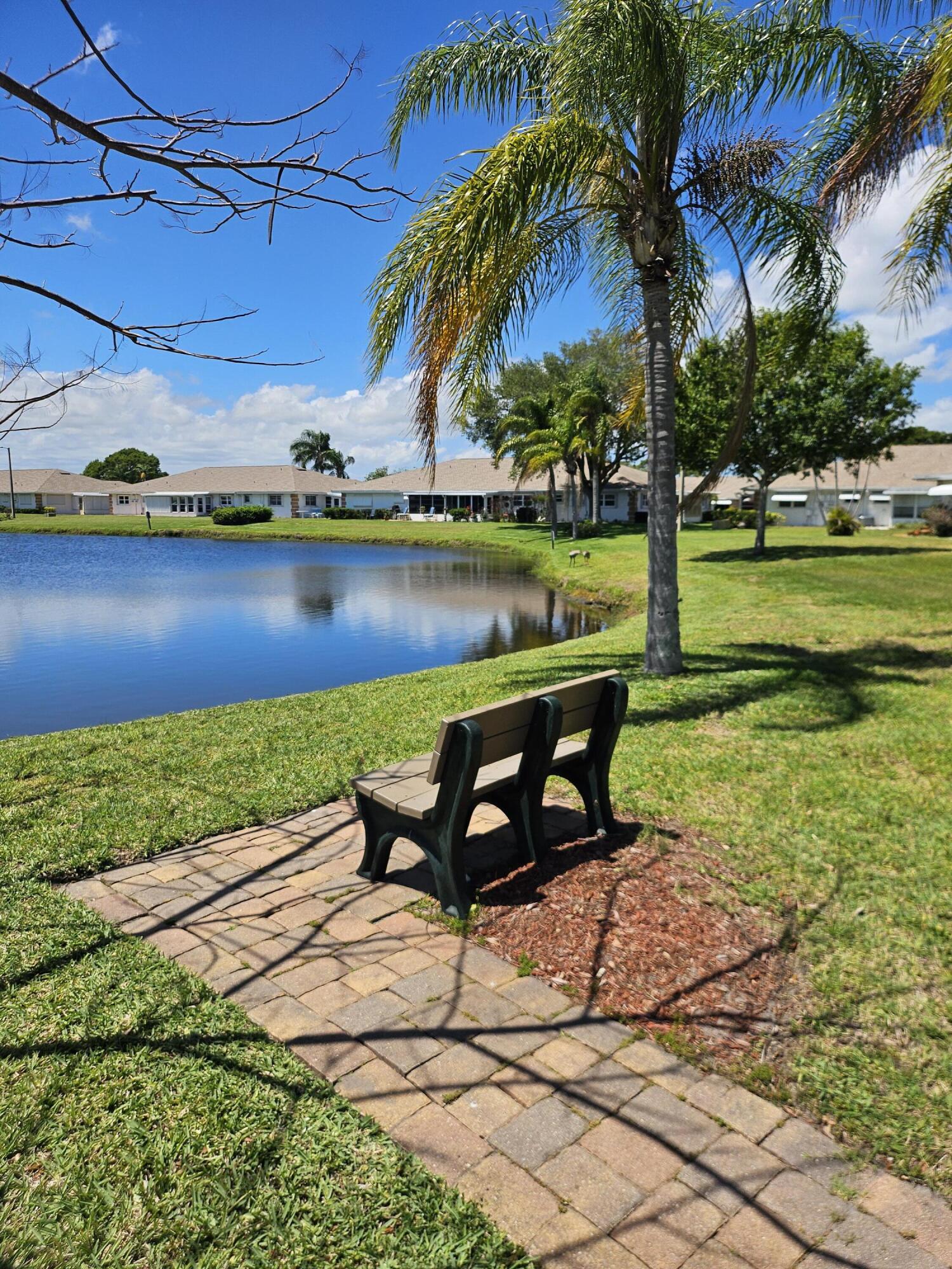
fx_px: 880
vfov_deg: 71.6
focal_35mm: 24
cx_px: 476
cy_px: 634
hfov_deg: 56.8
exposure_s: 1/5534
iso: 50
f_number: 1.8
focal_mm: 5
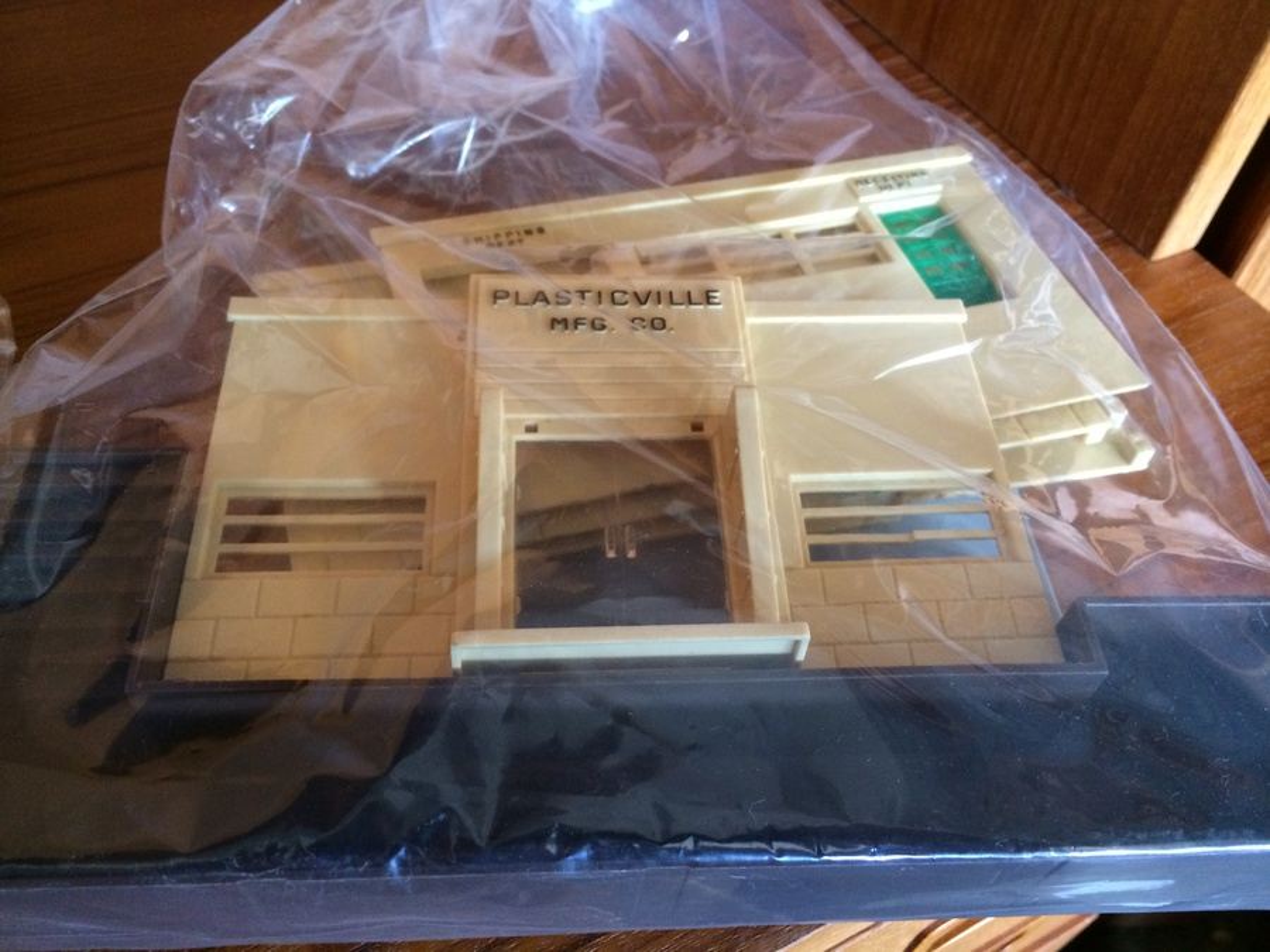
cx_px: 635
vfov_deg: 46.8
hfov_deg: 60.0
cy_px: 476
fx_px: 1101
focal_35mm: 30
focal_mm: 4.12
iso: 250
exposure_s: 1/30
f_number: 2.2
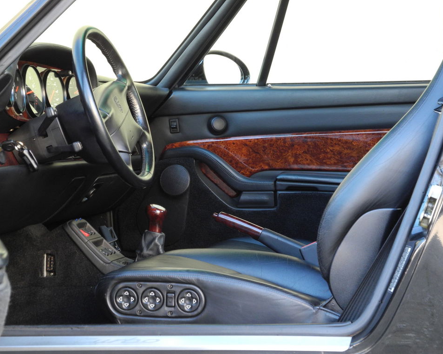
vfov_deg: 14.0
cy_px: 178
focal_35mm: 110
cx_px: 223
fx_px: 1442
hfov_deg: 17.5
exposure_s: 1/30
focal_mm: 22.5
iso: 275
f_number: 4.5
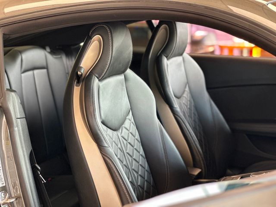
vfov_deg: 19.1
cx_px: 138
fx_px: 614
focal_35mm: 77
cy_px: 104
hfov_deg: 25.3
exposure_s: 1/40
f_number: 2.8
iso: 160
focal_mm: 9
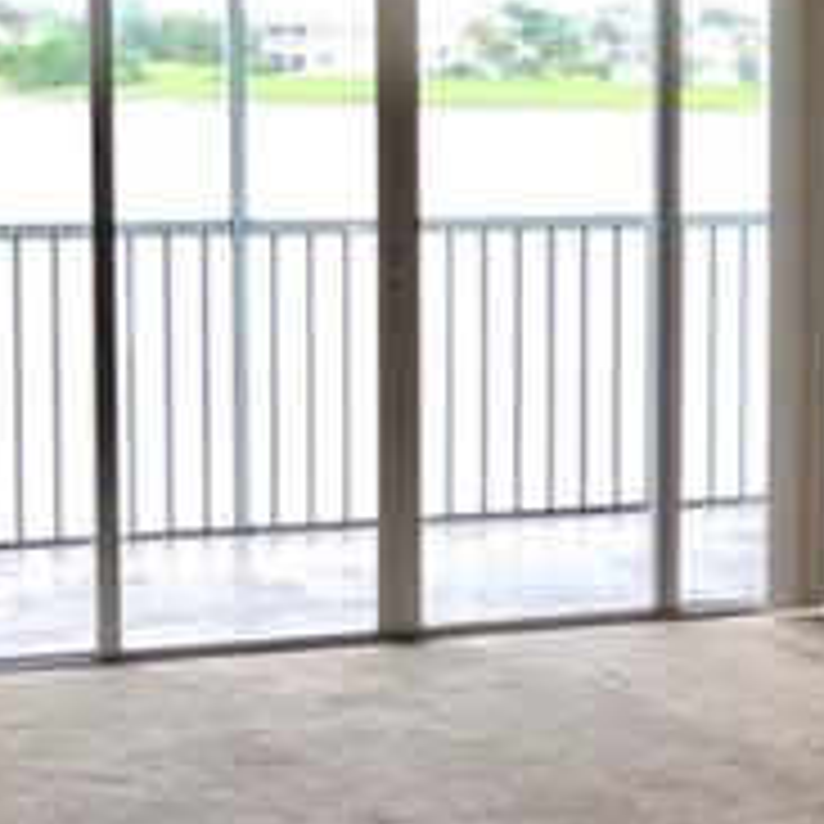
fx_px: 2801
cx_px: 883
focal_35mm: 104
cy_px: 333
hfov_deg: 16.3
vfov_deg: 16.7
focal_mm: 3.99
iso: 40
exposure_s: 1/120
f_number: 1.8
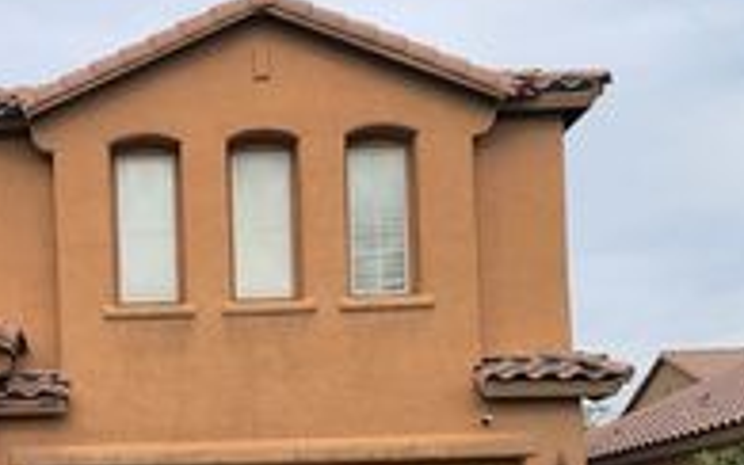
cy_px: 536
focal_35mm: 68
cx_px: 76
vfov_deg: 18.3
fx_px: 1379
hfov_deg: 29.0
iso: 20
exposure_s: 1/773
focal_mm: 7
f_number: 1.8
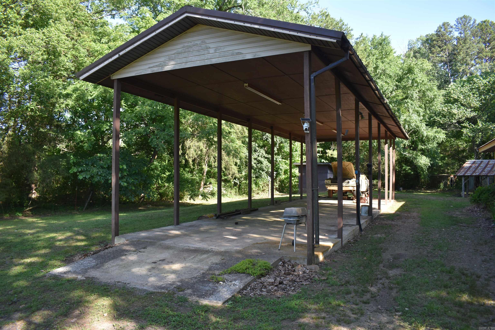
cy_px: 165
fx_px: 371
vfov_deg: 47.9
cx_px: 248
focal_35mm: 27
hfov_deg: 67.4
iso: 280
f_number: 5.6
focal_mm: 18
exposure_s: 1/250
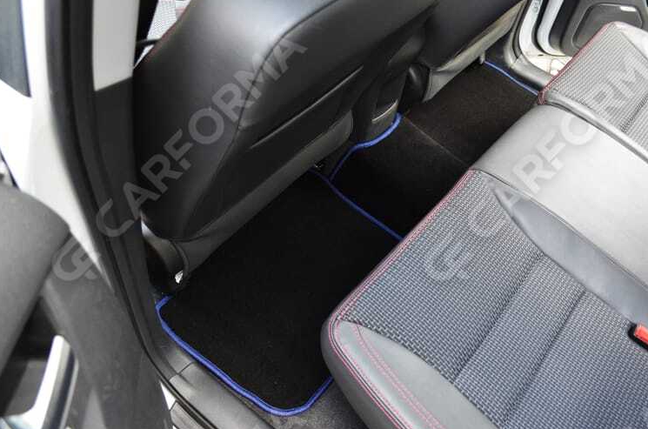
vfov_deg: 44.8
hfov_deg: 63.7
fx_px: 521
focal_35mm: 29
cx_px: 343
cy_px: 209
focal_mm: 18
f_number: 3.5
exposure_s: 1/50
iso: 800
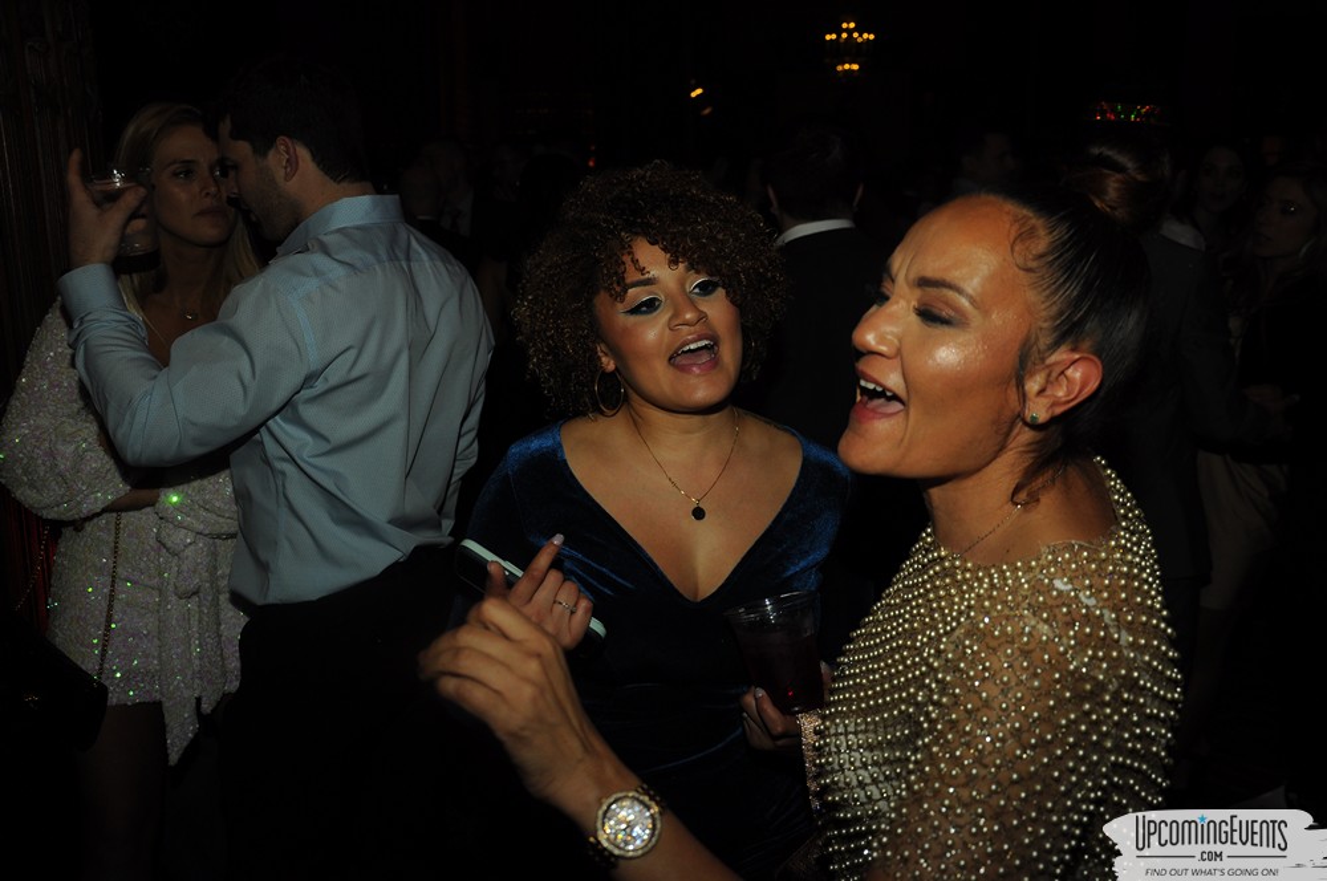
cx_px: 664
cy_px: 440
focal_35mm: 36
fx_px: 1325
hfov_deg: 53.2
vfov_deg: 36.8
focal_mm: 24
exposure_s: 1/60
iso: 400
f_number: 4.5
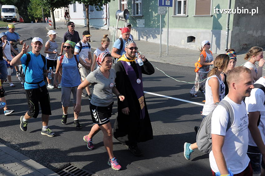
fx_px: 265
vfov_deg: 36.8
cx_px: 132
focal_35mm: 36
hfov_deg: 53.2
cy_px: 88
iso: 400
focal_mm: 24
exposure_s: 1/400
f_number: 10
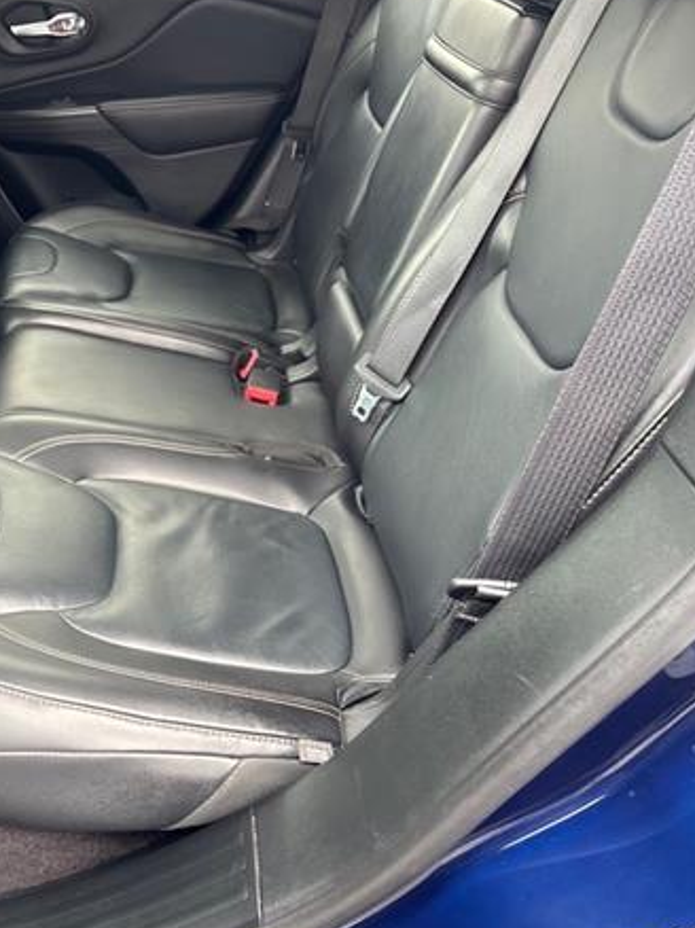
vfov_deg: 49.0
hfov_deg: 35.3
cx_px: 59
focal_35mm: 38
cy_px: 443
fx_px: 1018
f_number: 1.6
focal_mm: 5.96
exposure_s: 1/60
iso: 125
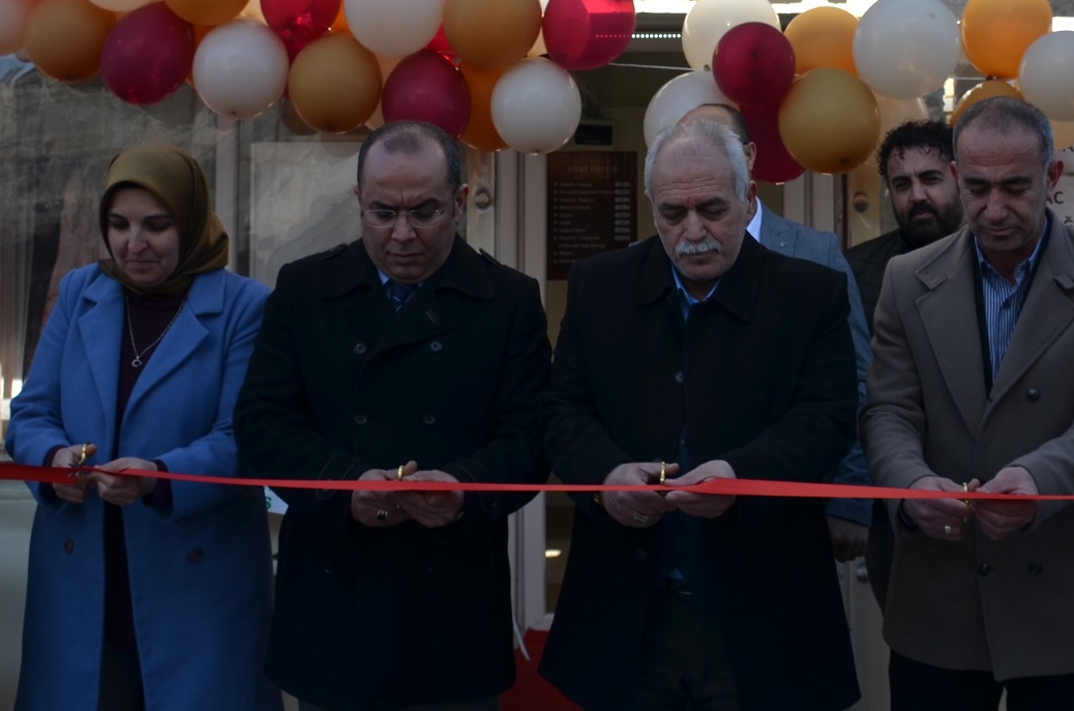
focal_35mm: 52
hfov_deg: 37.9
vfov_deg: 25.3
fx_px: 1548
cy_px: 113
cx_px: 714
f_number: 8
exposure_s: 1/200
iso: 100
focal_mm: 18
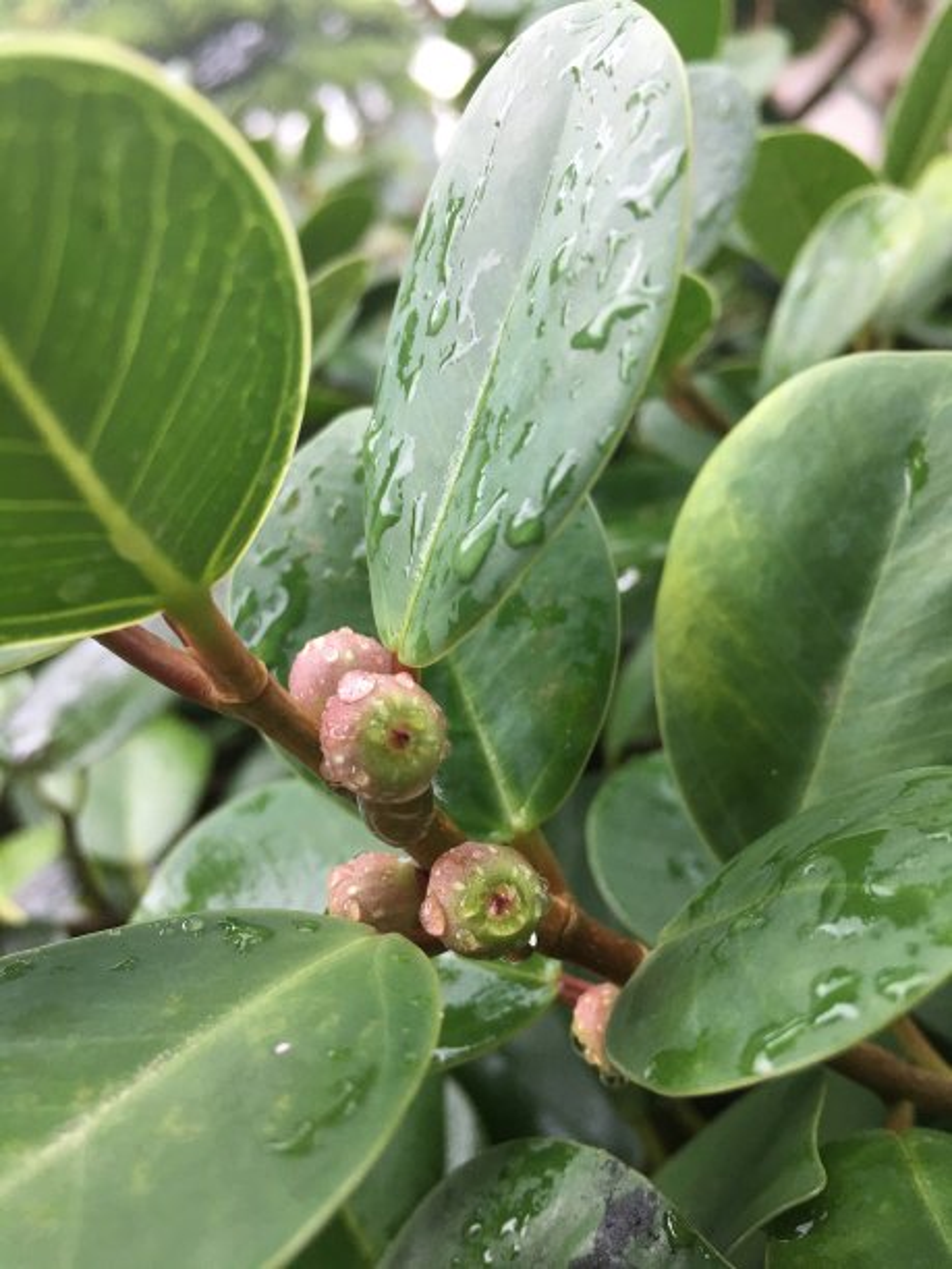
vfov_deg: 61.7
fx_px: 1063
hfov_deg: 48.2
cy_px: 634
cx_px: 476
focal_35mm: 29
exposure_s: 1/33
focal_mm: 4.15
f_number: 2.2
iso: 32
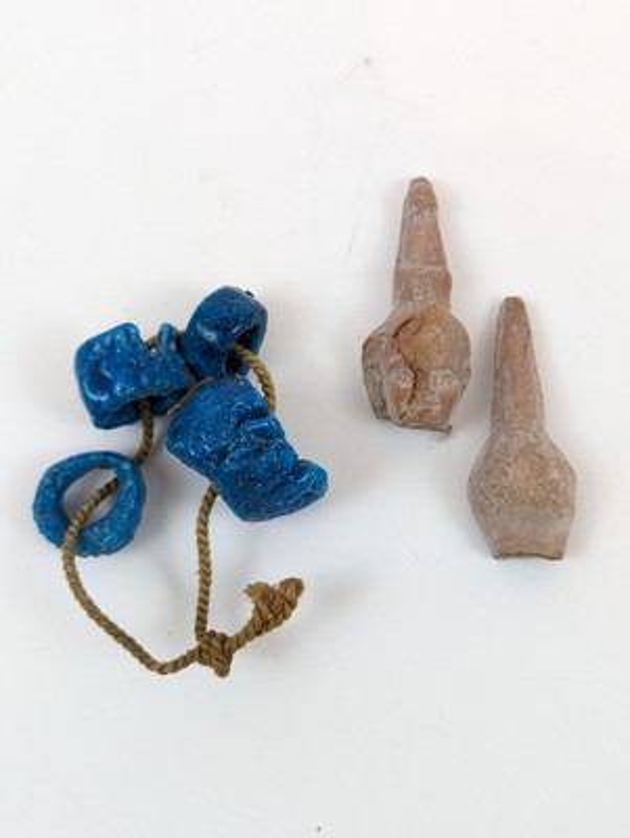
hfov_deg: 30.3
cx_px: 315
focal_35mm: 48
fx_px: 1162
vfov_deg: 39.6
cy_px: 419
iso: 62
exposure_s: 1/114
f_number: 1.85
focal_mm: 6.81
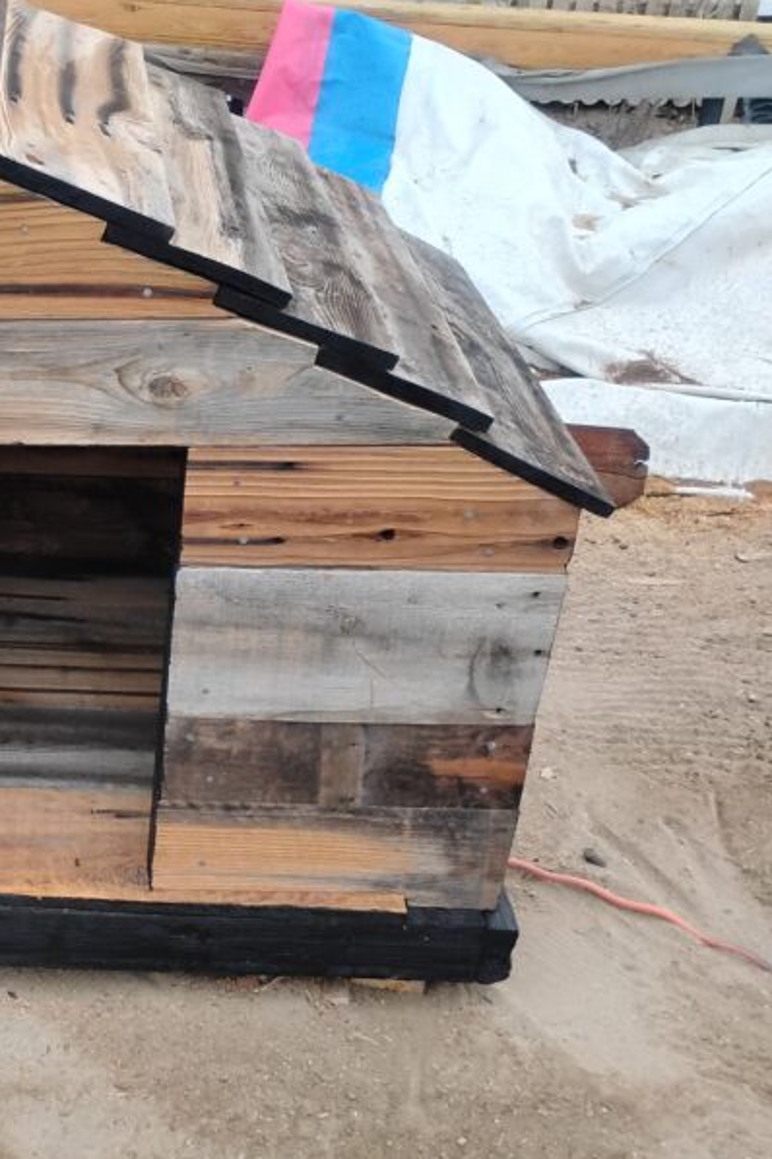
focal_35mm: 39
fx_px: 1254
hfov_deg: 31.6
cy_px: 580
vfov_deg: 49.6
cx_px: -2
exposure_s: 1/120
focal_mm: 4.26
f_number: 1.8
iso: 613
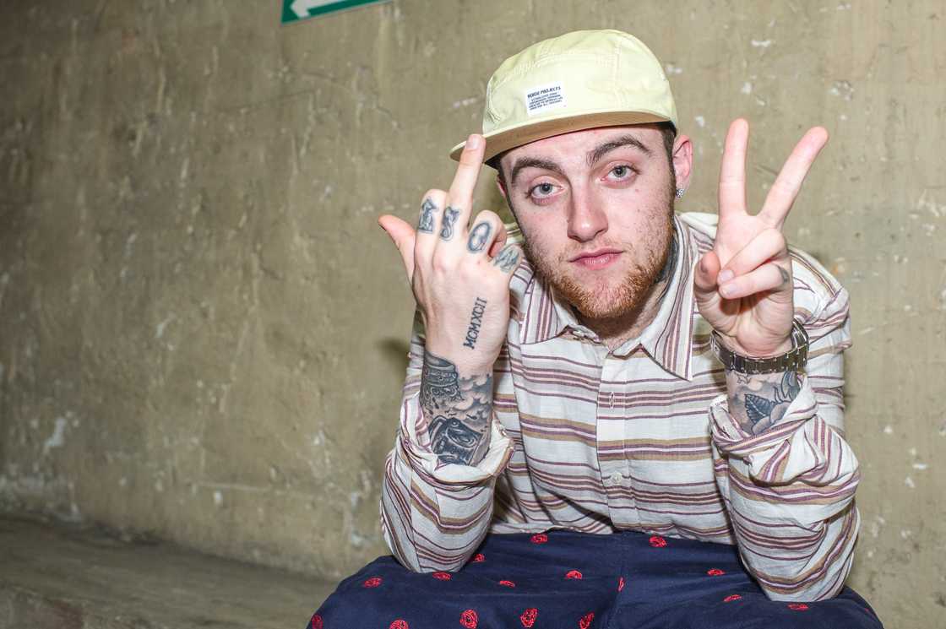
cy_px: 314
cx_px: 473
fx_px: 919
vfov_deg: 37.8
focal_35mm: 35
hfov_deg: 54.5
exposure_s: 1/125
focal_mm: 35
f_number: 4.5
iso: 2000
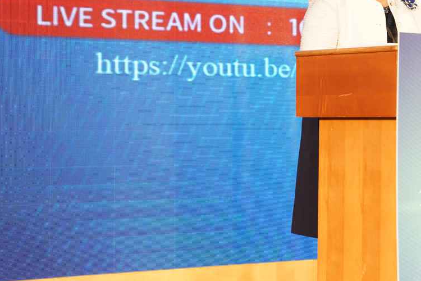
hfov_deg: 14.6
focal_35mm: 140
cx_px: 339
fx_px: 1637
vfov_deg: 9.8
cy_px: 43
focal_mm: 70
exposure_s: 1/200
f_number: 4
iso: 1600
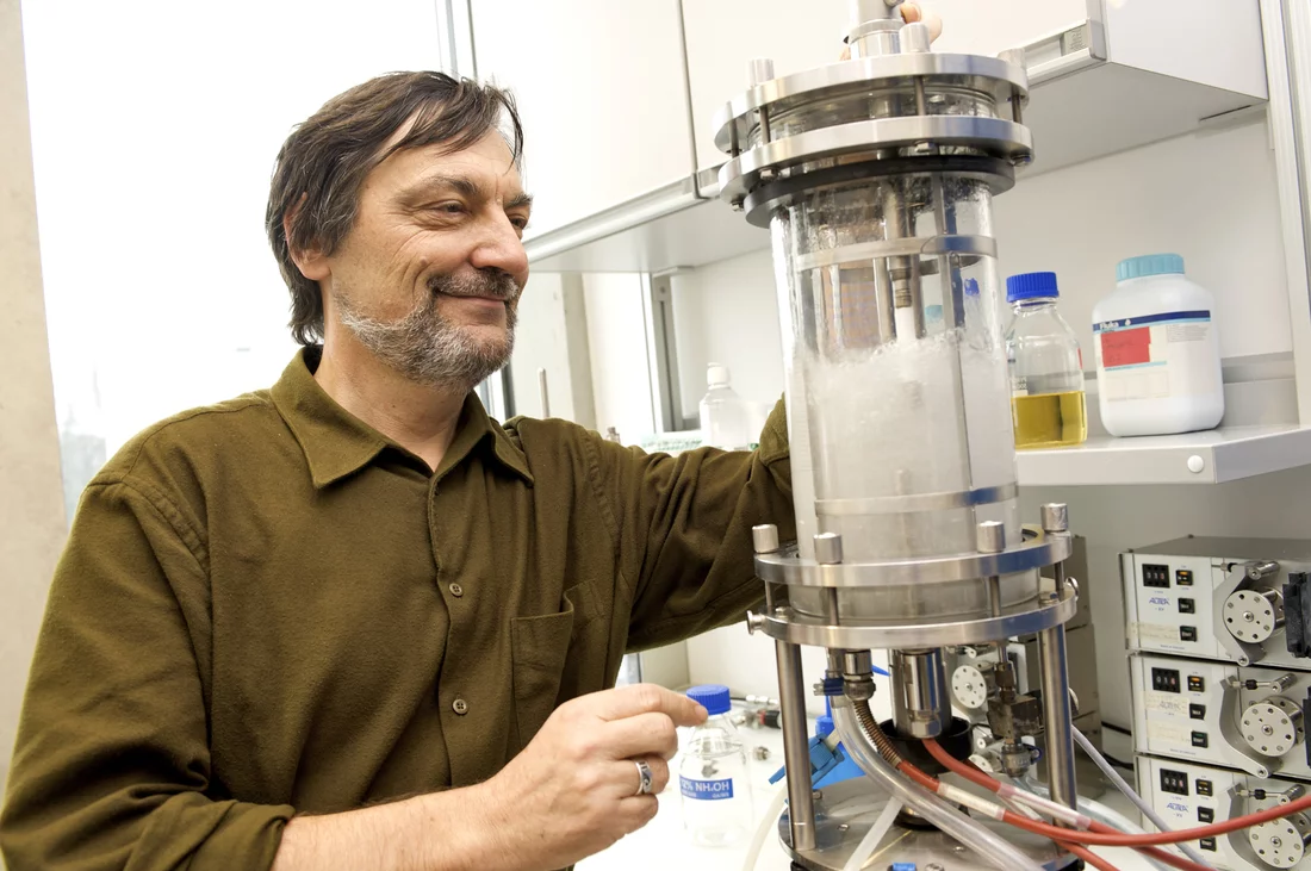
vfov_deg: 41.0
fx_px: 1164
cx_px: 656
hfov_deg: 58.8
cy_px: 436
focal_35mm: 32
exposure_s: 1/30
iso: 400
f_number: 5.6
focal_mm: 32
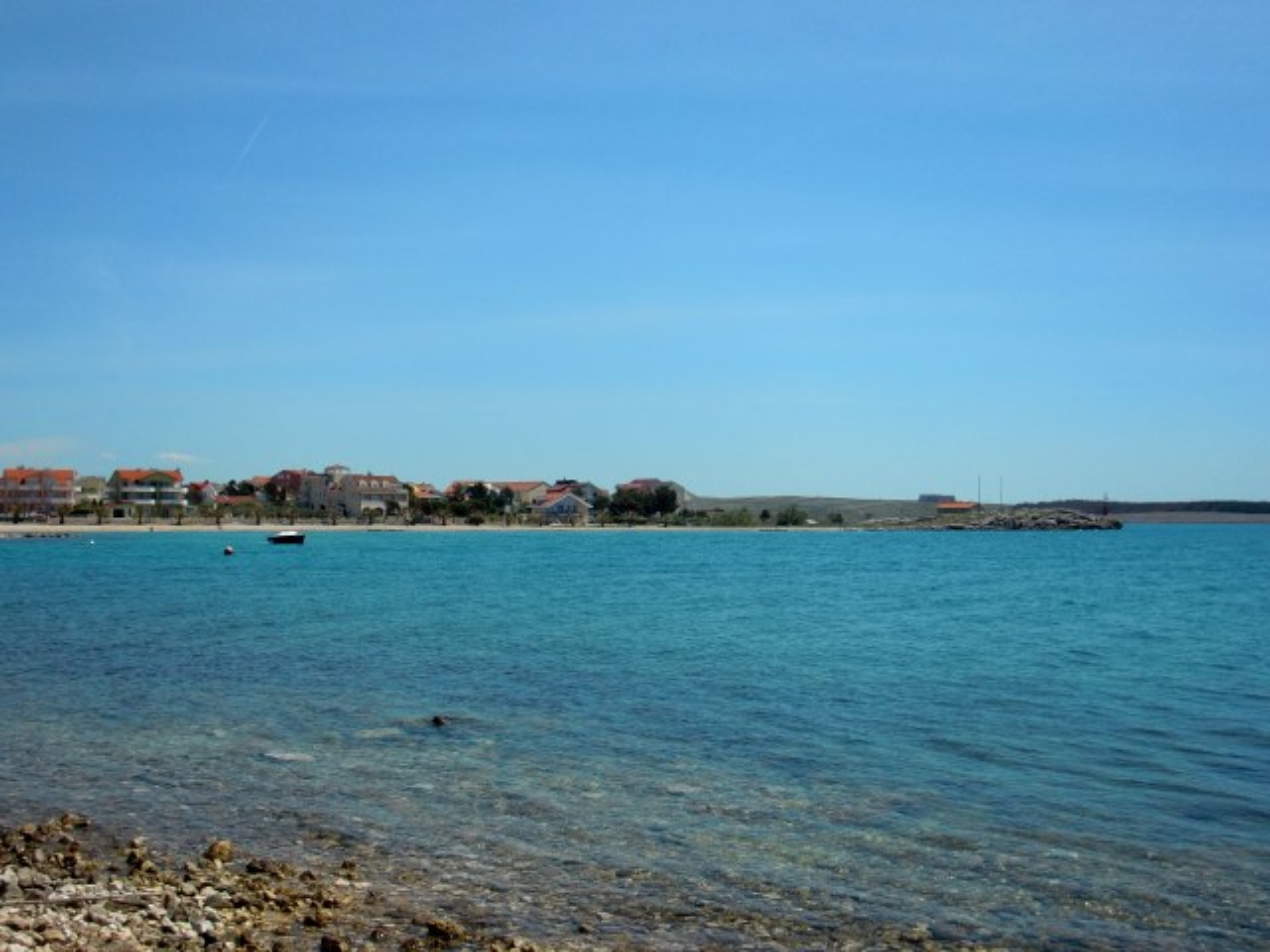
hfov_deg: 49.0
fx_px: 1394
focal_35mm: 38
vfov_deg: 37.7
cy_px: 476
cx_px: 635
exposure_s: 1/400
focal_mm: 6.66
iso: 100
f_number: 8.9
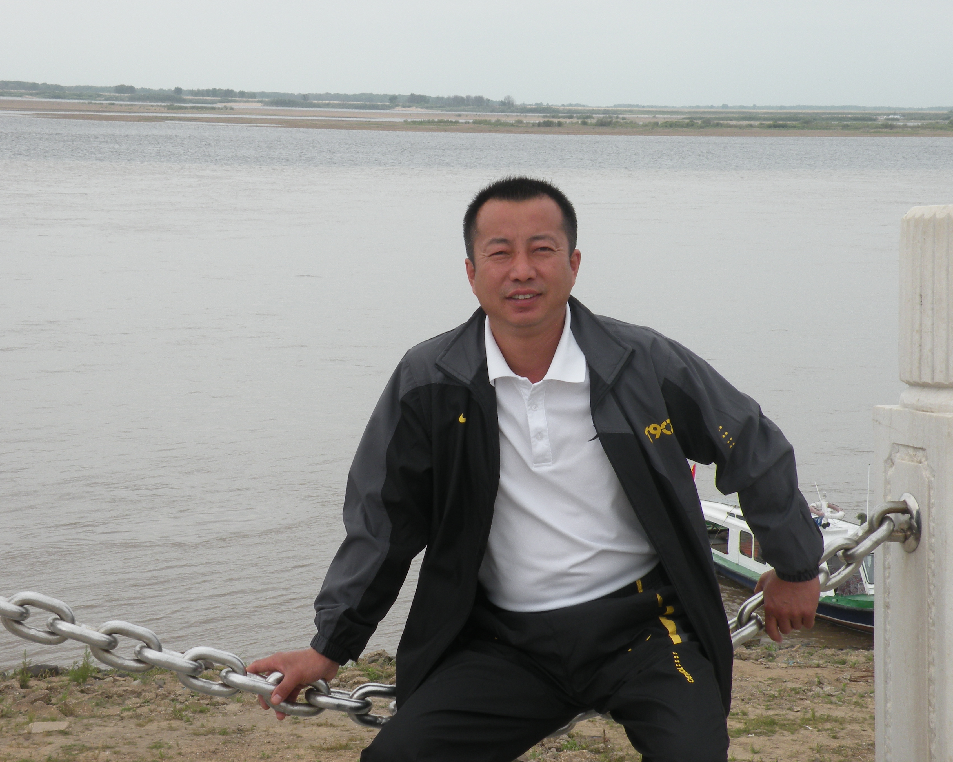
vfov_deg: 19.2
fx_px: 2256
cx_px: 512
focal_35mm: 80
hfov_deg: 23.8
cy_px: 378
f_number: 6.3
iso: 64
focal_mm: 13.4
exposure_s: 1/206
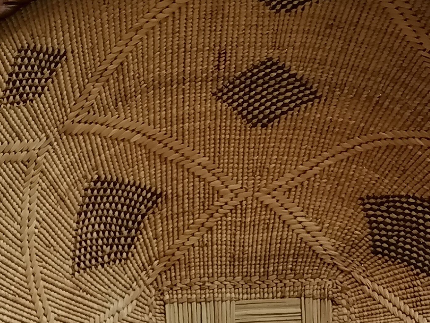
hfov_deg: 14.3
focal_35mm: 138
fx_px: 1714
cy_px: 386
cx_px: 260
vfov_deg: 10.6
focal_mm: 4.75
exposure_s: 1/50
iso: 160
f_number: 1.8
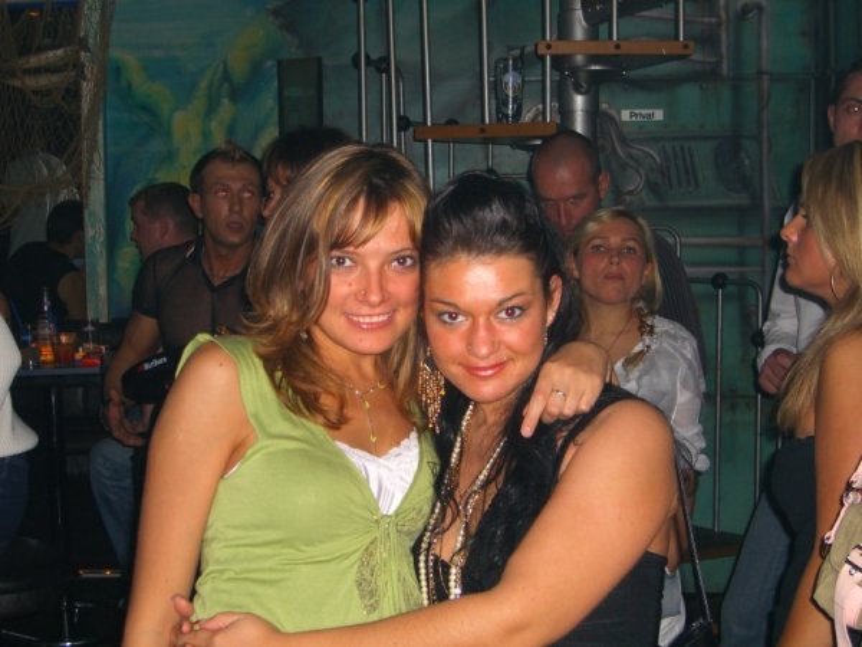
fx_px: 1419
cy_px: 324
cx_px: 431
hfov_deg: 33.8
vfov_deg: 25.7
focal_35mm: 57
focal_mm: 11.8
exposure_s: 1/60
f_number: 3.6
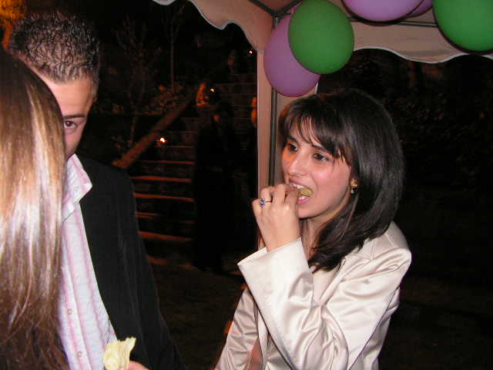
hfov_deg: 51.4
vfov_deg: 39.7
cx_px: 246
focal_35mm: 36
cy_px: 185
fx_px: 513
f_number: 3.2
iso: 200
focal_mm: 6
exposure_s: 1/40
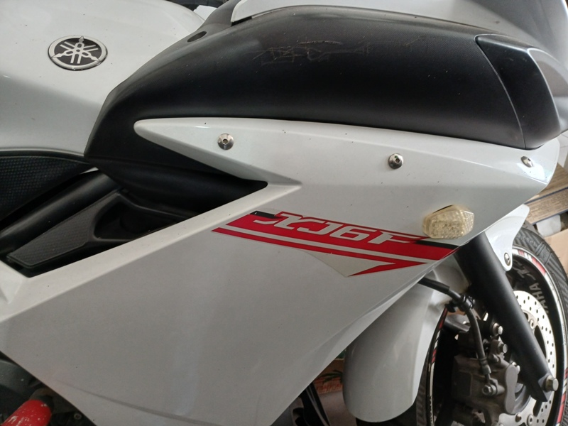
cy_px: 213
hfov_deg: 67.3
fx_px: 427
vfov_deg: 53.1
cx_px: 284
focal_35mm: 26
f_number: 1.8
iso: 250
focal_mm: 3.98
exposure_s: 1/60
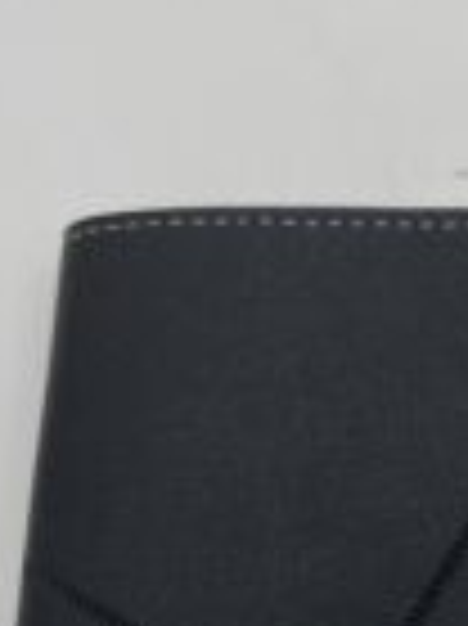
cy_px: 513
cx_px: 518
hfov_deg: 19.5
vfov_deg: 26.5
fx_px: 1300
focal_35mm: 72
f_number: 1.6
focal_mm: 5.1
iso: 32
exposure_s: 1/476
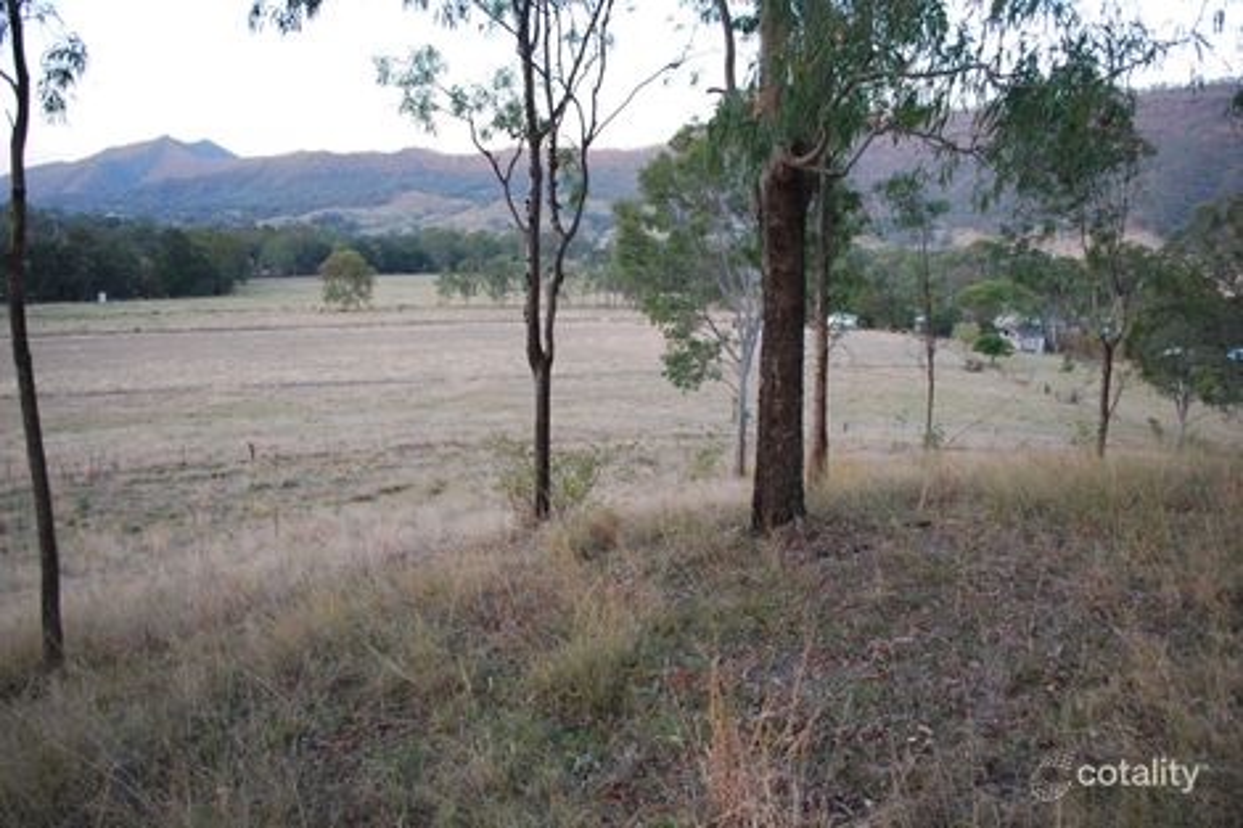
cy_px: 414
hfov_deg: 67.4
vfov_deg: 47.9
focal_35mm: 27
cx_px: 622
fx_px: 932
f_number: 4
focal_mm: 18
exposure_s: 1/60
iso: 200
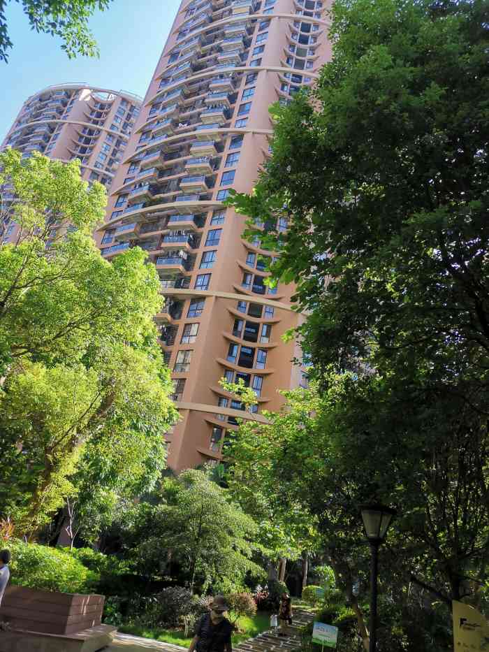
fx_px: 508
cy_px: 326
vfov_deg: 65.3
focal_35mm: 27
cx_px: 244
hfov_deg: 51.4
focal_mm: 4.75
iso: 50
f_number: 1.8
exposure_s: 1/667
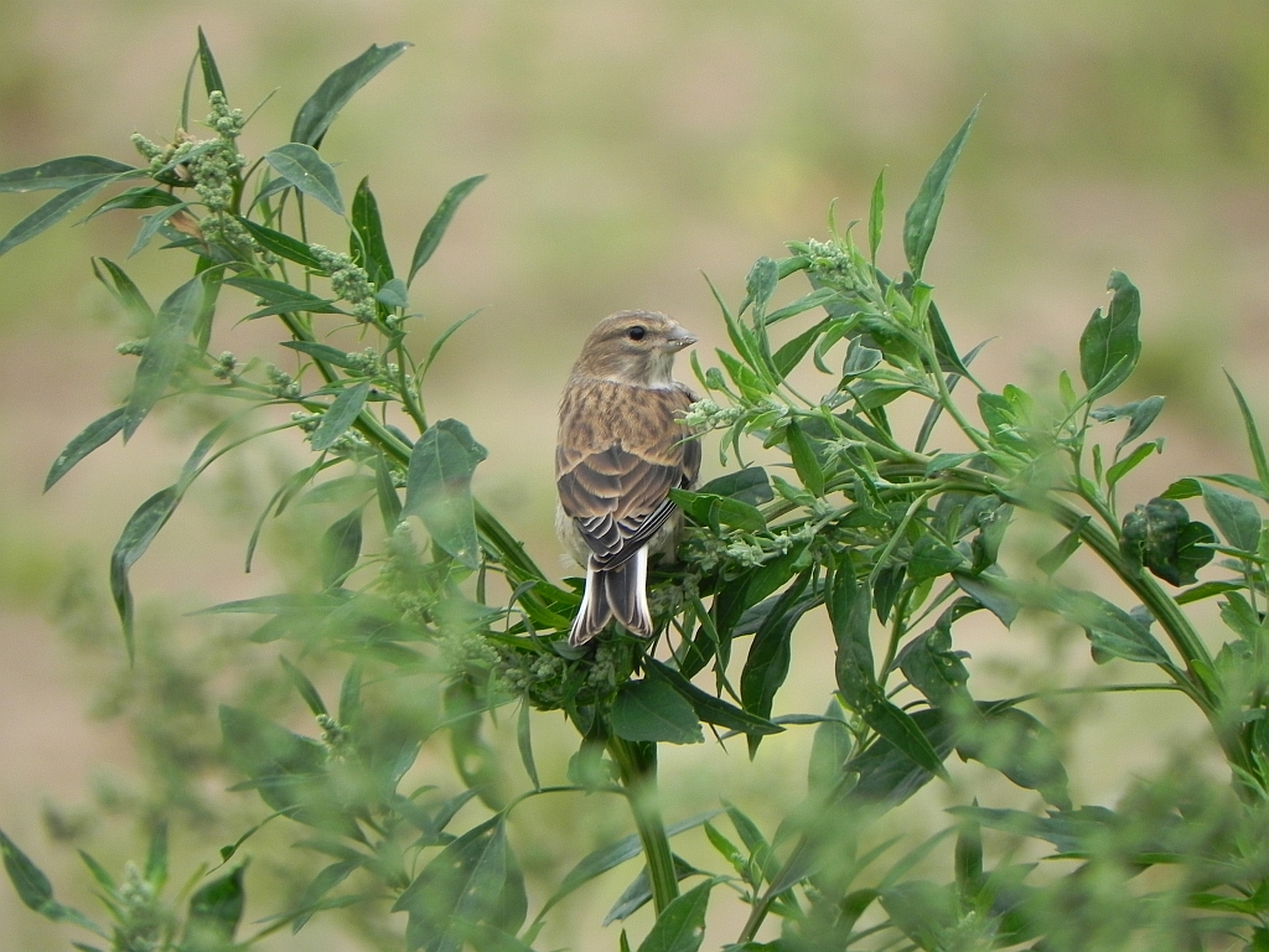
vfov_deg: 2.2
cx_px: 634
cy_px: 476
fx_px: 24855
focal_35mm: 678
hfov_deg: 2.9
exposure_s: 1/158
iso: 160
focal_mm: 120
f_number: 5
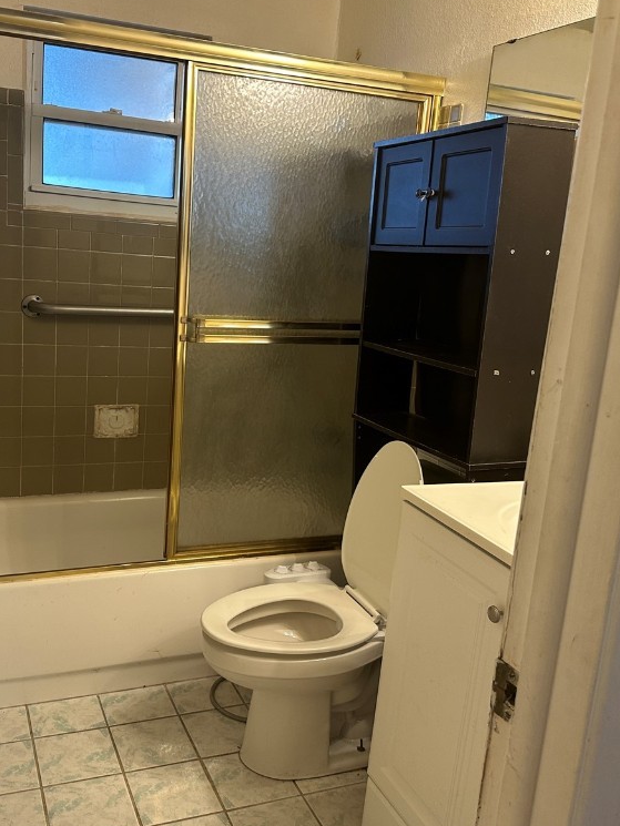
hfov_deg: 42.7
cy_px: 409
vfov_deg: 55.3
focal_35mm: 33
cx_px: 247
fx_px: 788
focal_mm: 6.86
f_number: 1.78
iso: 125
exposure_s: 1/60
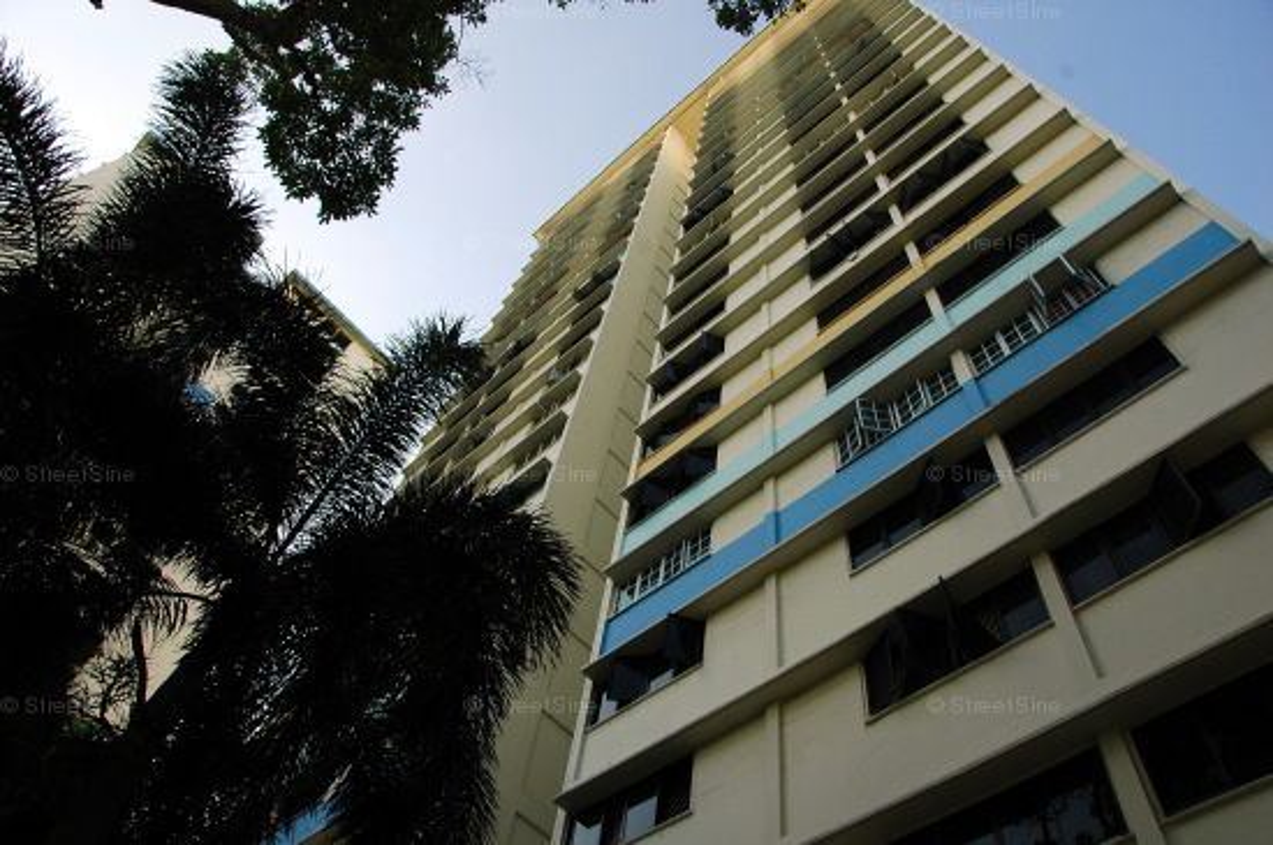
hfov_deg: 67.5
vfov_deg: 47.8
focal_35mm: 27
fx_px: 953
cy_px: 422
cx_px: 636
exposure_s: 1/400
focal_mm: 18
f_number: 7.1
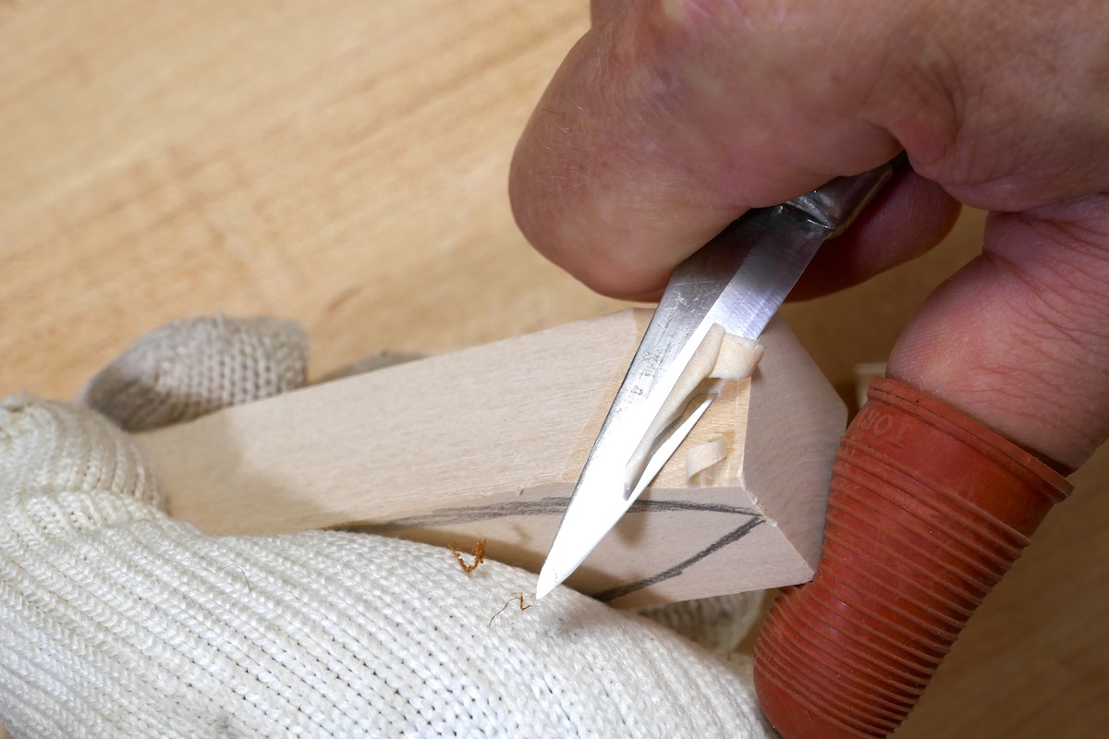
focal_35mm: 61
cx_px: 554
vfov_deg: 22.3
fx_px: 1879
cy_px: 370
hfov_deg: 32.9
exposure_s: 1/80
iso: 320
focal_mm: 22
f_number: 5.6
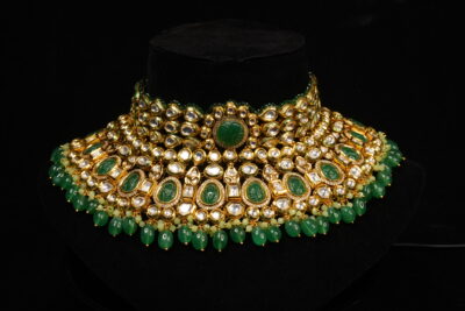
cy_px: 156
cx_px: 232
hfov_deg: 39.6
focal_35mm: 50
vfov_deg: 27.0
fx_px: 646
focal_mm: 50
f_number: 13
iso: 4000
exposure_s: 1/100
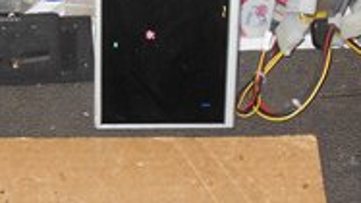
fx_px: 1072
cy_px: 222
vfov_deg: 10.7
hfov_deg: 19.1
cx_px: 118
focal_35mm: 112
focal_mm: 7.7
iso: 200
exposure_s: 1/30
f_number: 3.8
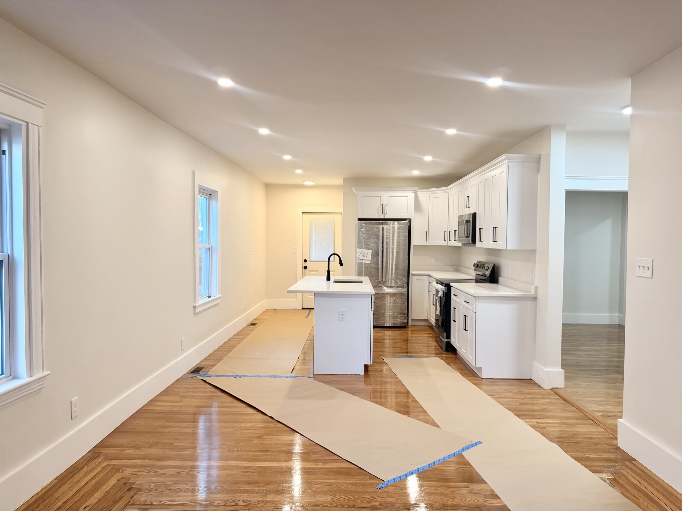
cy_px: 256
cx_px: 341
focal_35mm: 24
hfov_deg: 71.6
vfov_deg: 56.8
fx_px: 473
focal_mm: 6.76
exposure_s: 1/120
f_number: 1.78
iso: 160
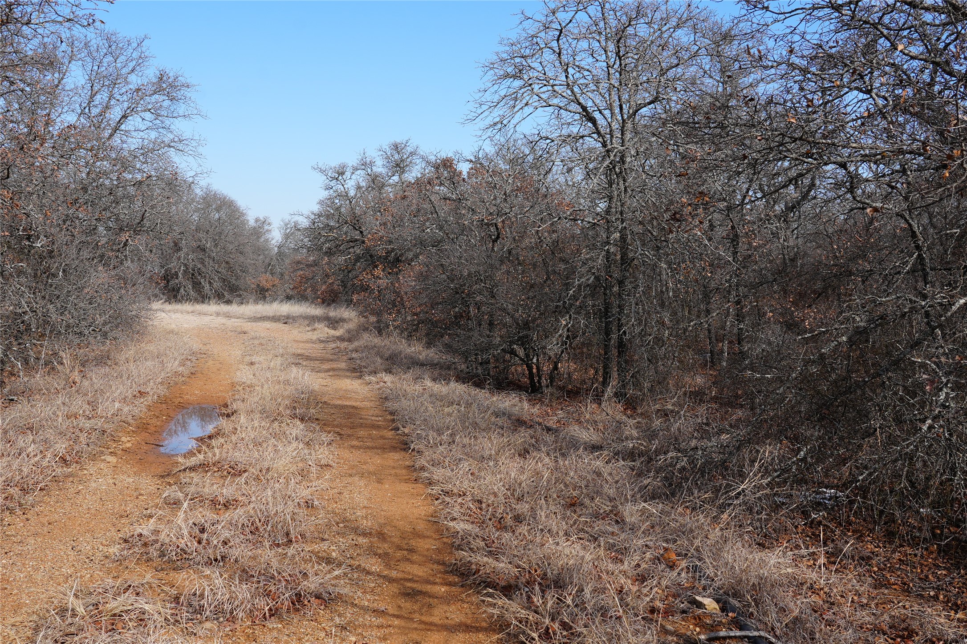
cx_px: 484
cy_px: 322
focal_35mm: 36
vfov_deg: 36.9
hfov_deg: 53.1
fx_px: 967
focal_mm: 24
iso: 100
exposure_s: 1/125
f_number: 9
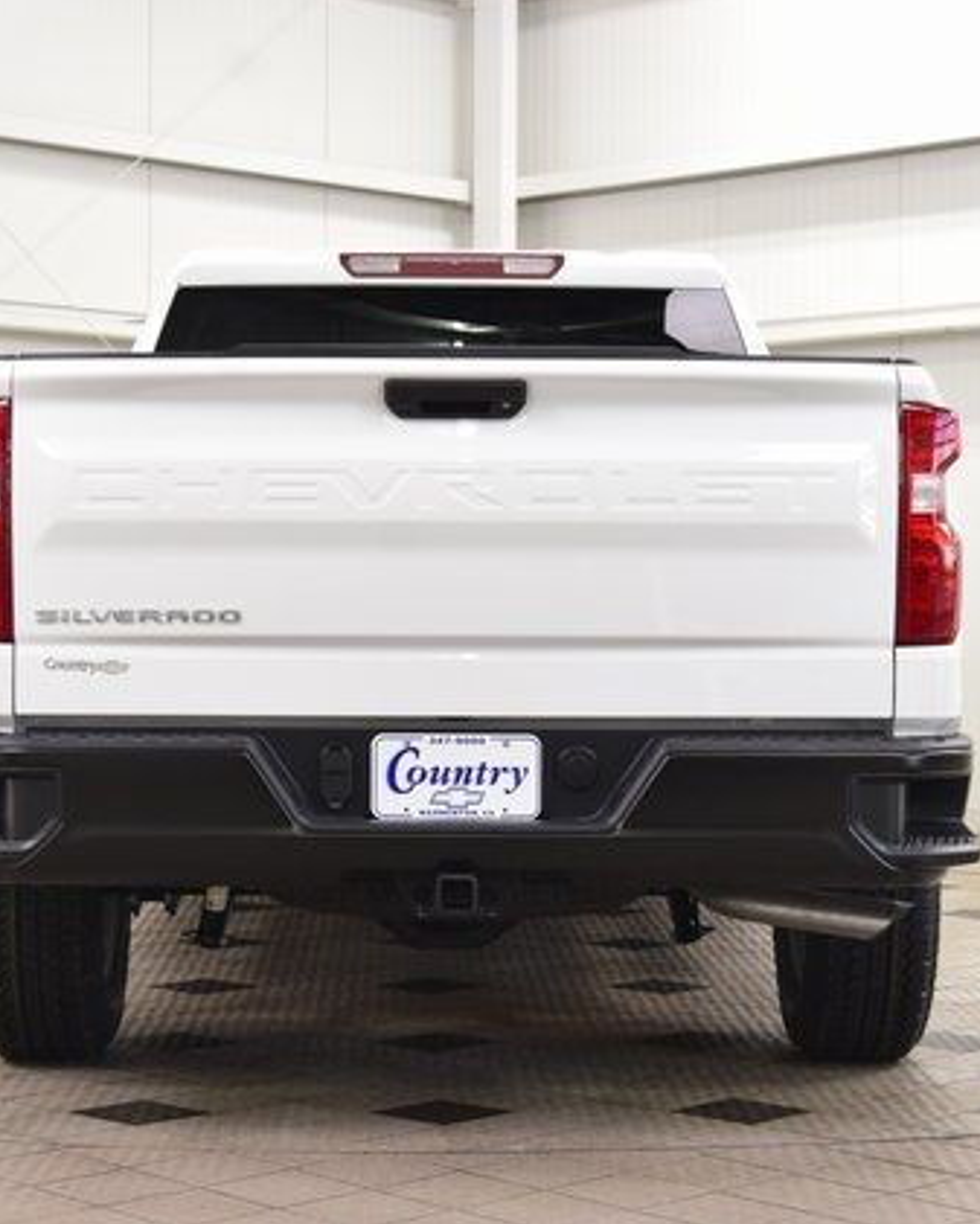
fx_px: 2791
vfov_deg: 24.7
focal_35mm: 77
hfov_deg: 19.9
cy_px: 615
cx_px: 457
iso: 1000
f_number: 7.1
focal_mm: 36
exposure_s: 1/30
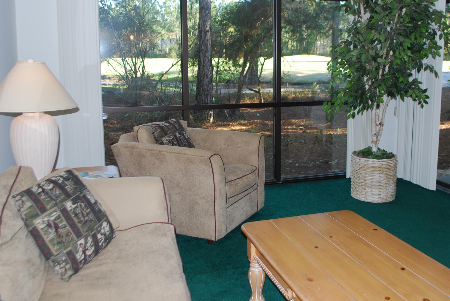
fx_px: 451
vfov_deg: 36.7
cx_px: 266
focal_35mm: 36
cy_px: 106
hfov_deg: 52.8
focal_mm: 18
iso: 200
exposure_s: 1/60
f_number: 3.5
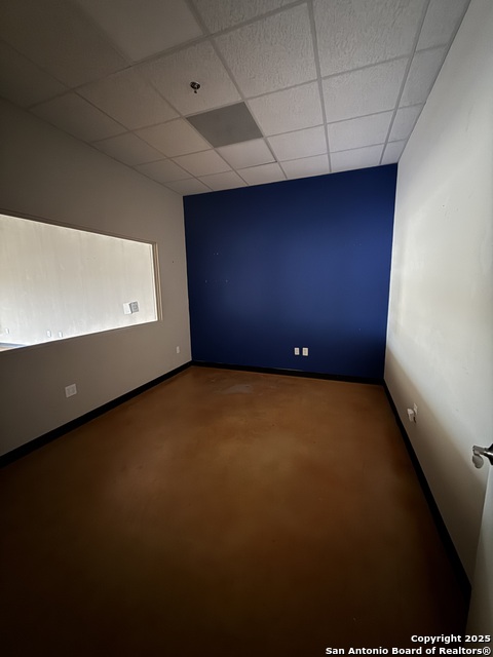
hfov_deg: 85.7
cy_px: 328
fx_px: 266
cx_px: 246
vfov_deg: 102.1
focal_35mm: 14
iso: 800
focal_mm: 2.22
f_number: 2.2
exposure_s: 1/8
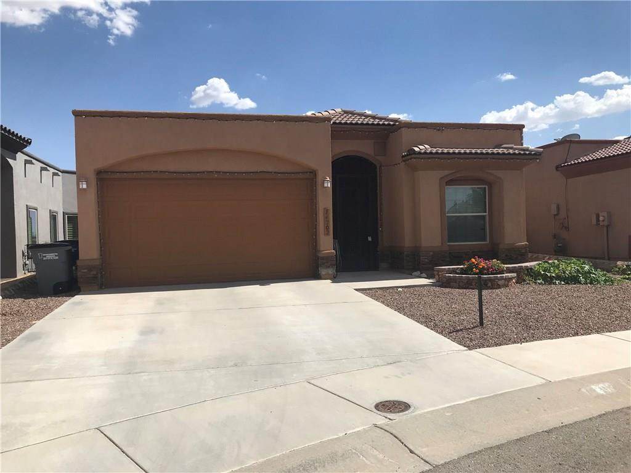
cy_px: 236
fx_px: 510
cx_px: 316
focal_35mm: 28
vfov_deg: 49.7
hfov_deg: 63.4
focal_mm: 3.99
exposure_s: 1/3425
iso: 20
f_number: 1.8
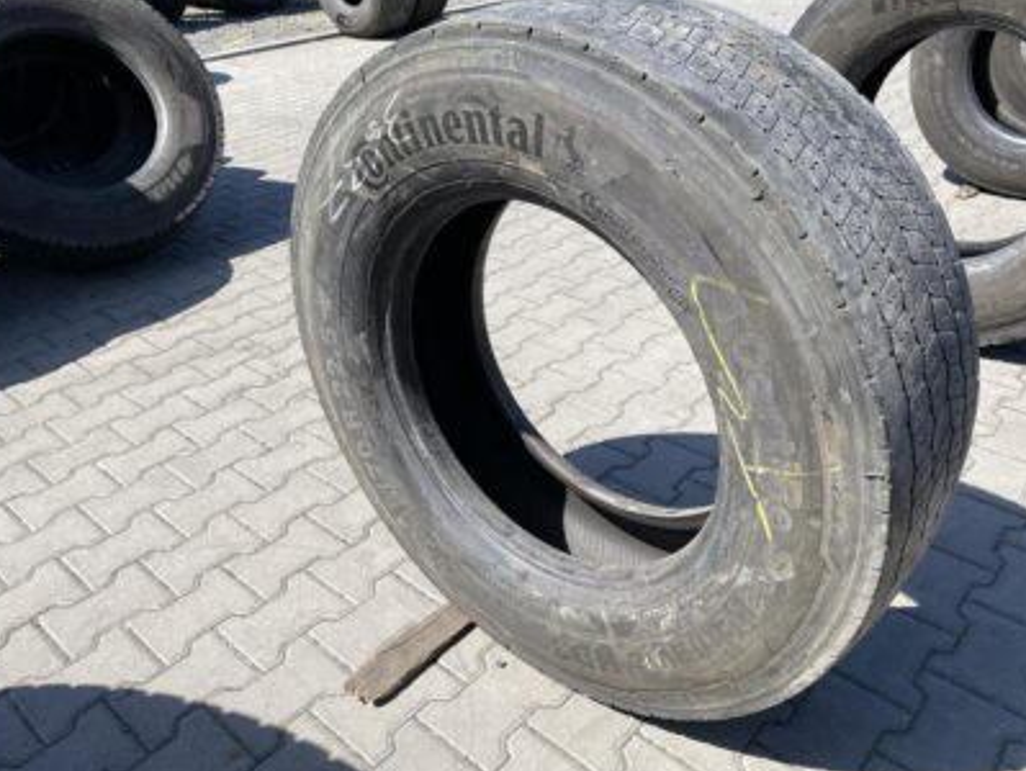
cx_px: 519
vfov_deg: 49.8
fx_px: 831
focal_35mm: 28
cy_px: 384
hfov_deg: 63.4
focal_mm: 4.25
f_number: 1.8
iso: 32
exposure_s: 1/1377
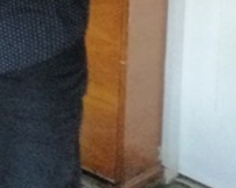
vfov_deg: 11.4
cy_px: -192
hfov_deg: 13.5
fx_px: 851
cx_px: -240
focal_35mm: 122
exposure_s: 1/33.3
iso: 640
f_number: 1.8
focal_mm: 3.95
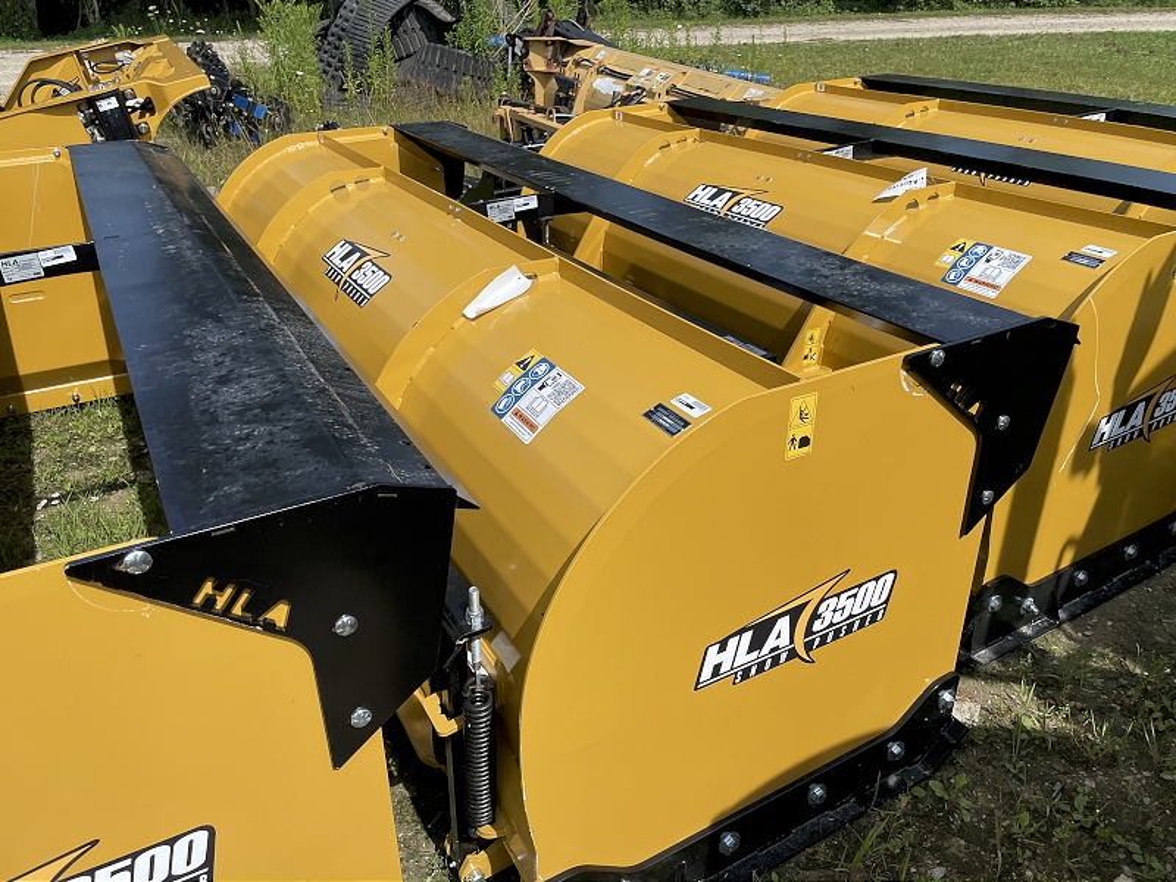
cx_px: 588
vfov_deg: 53.1
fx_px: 883
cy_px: 441
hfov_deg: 67.3
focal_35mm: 26
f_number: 1.6
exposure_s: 1/3731
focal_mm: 4.2
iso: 32
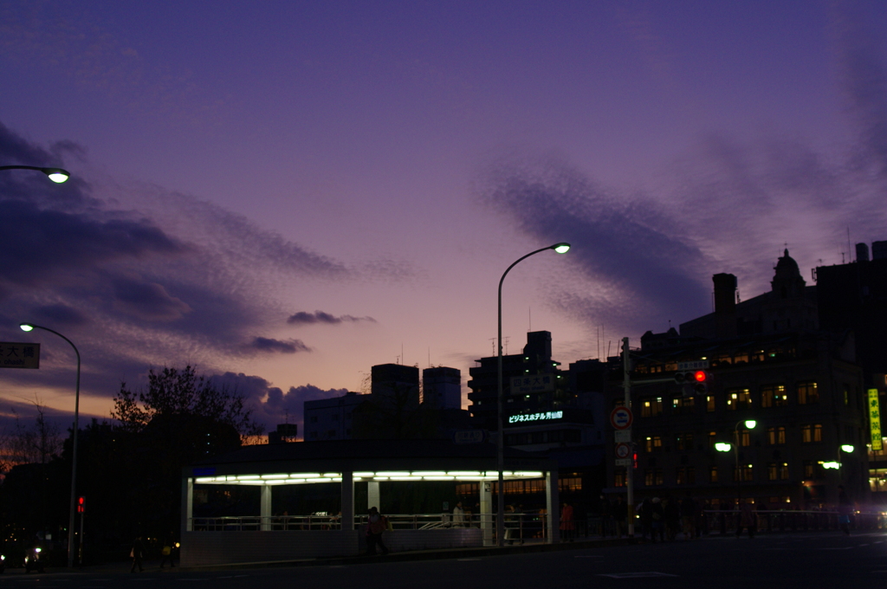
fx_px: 1132
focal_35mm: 46
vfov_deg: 29.2
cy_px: 294
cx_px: 444
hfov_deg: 42.8
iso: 400
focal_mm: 31
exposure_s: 1/125
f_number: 3.2
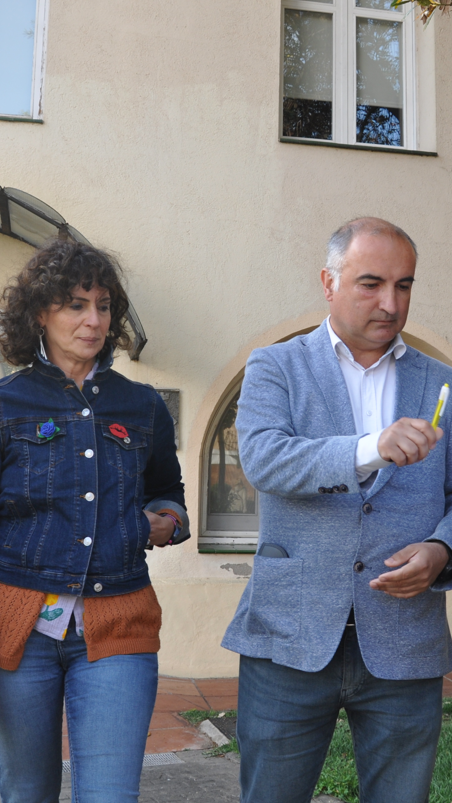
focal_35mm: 47
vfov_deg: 43.7
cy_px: 385
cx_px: 269
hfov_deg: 25.4
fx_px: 1001
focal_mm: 18
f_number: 5.6
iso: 220
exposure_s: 1/125
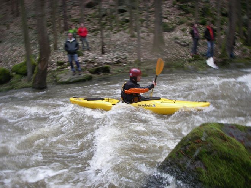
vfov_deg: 37.7
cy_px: 94
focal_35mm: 38
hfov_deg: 49.0
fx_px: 276
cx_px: 126
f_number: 3.3
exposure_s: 1/100
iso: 64
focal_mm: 6.3
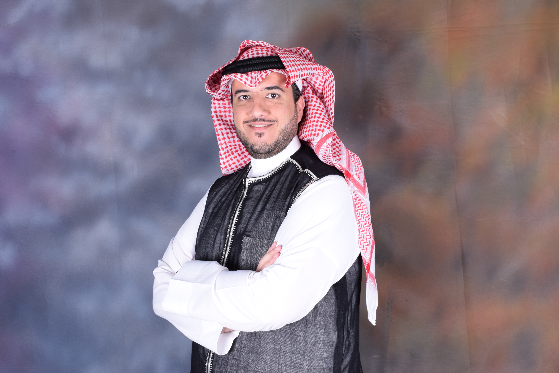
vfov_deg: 28.1
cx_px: 280
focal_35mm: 48
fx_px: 745
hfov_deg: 41.1
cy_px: 186
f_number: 10
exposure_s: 1/100
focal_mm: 32
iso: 100
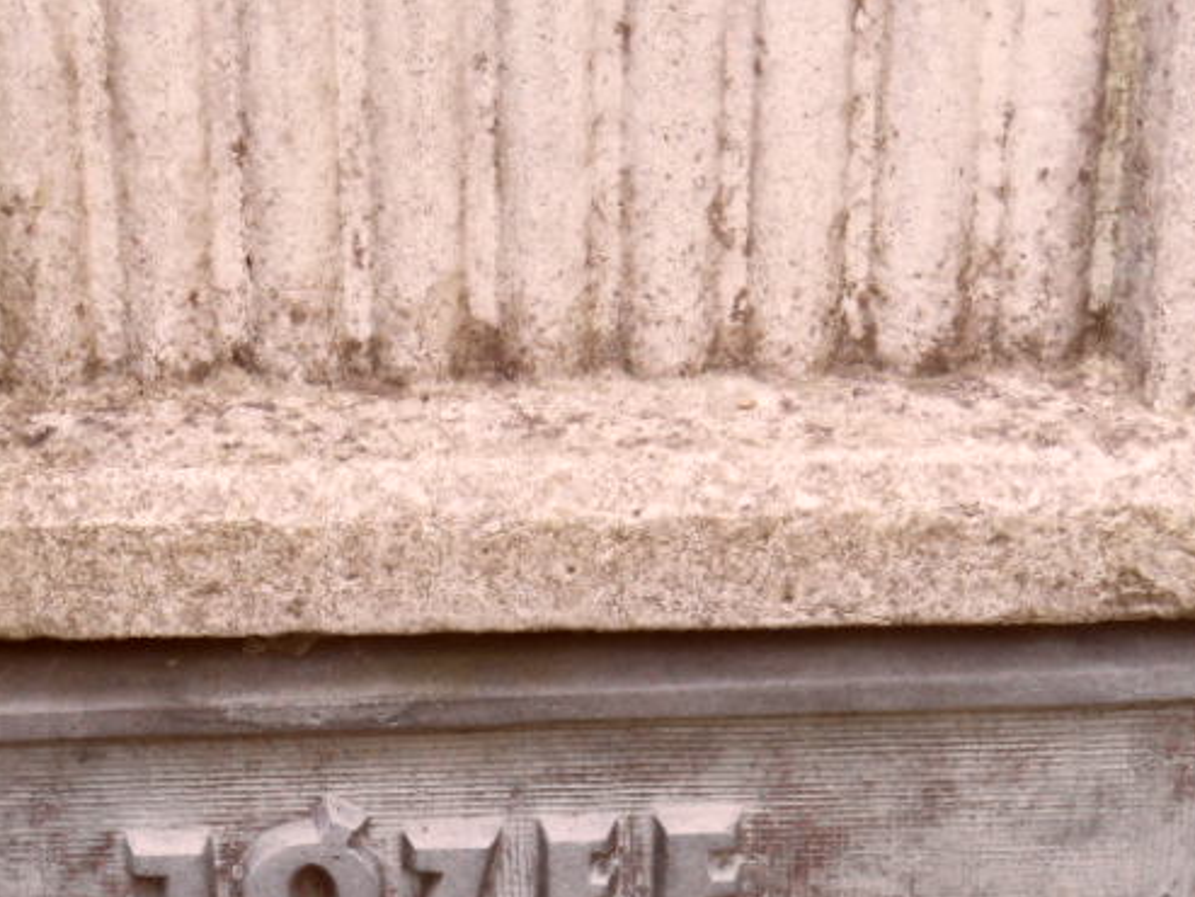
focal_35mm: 83
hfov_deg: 23.4
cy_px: 924
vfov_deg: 17.3
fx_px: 2866
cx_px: 339
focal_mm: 6.5
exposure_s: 1/60
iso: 100
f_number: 3.6
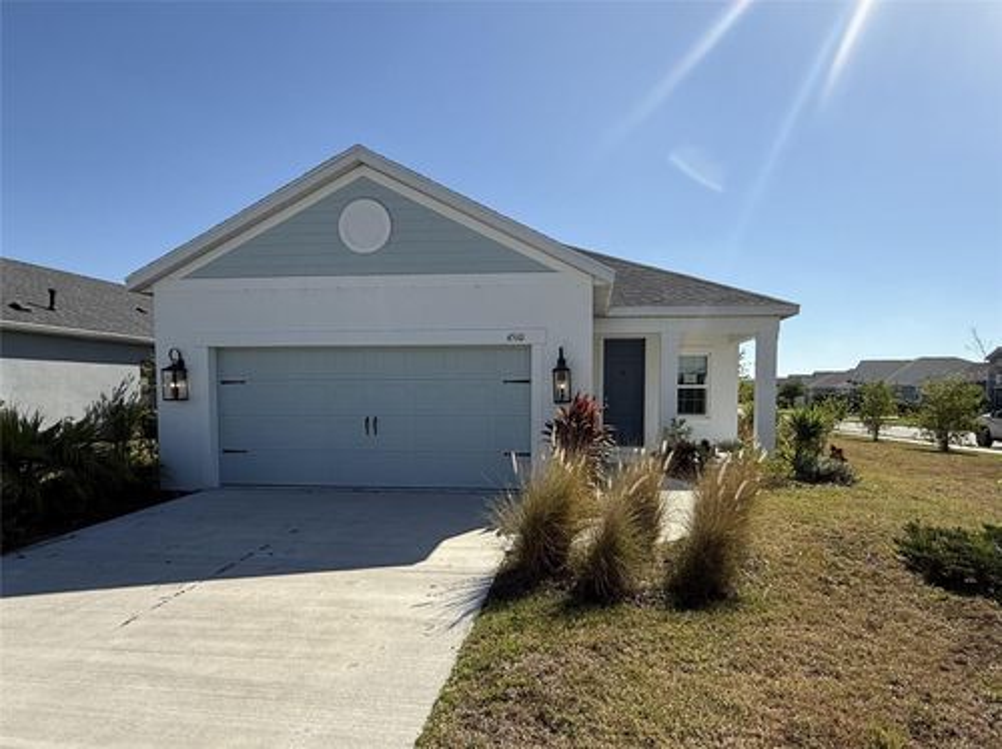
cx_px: 501
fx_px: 405
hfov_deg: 102.1
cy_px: 374
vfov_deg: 85.6
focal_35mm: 14
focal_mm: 2.22
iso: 50
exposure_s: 1/3289
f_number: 2.2
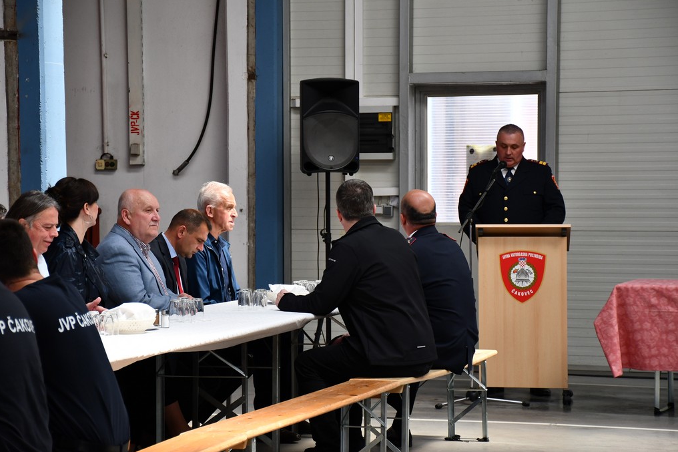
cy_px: 225
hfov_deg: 16.9
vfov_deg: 11.3
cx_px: 339
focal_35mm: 121
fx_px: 2278
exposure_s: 1/400
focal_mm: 80
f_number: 5.3
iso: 800
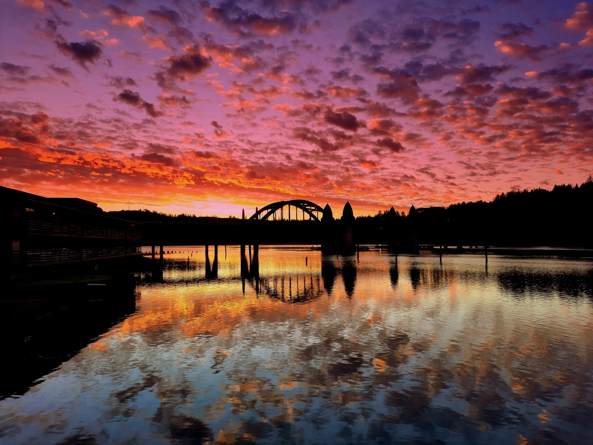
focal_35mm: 25
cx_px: 296
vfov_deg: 54.9
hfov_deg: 69.4
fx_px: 428
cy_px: 222
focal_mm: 4.6
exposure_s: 1/155
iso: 40
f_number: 2
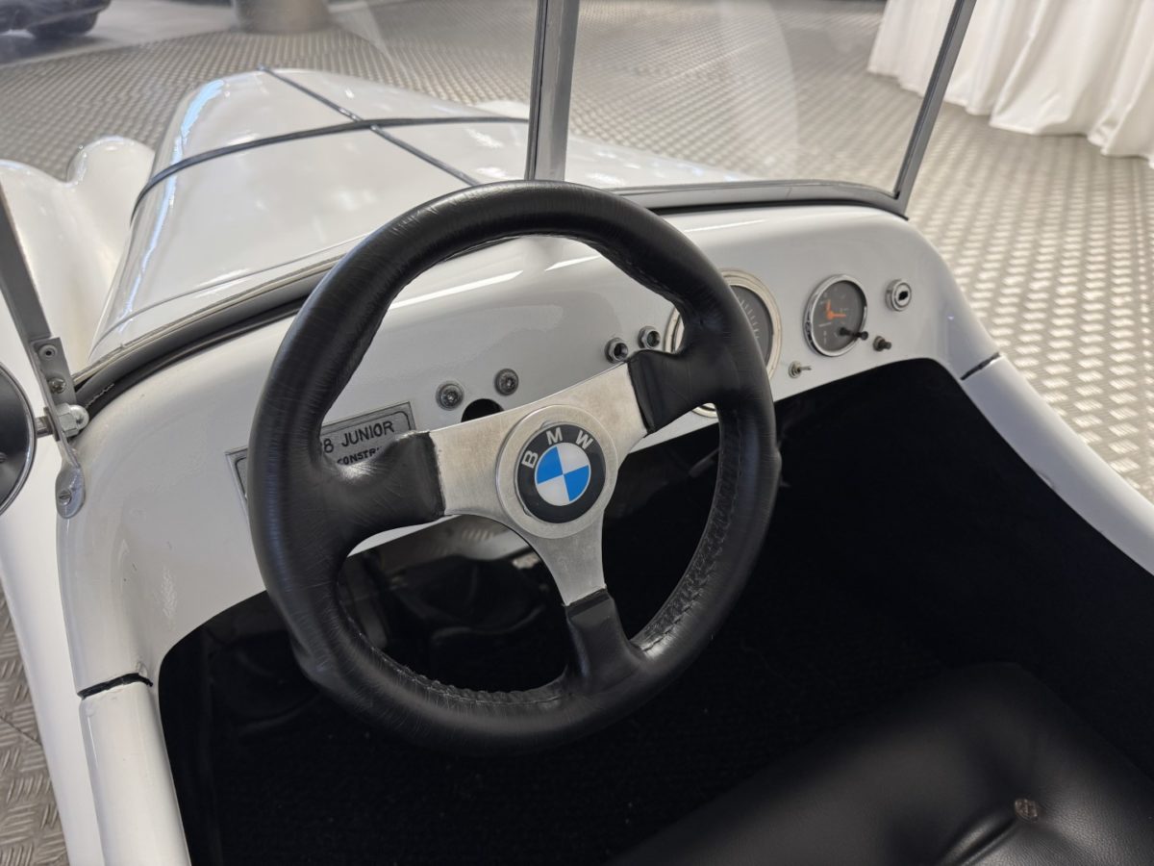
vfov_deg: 56.8
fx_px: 800
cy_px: 433
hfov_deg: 71.6
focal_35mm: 24
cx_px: 577
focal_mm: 6.76
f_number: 1.78
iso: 200
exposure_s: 1/100
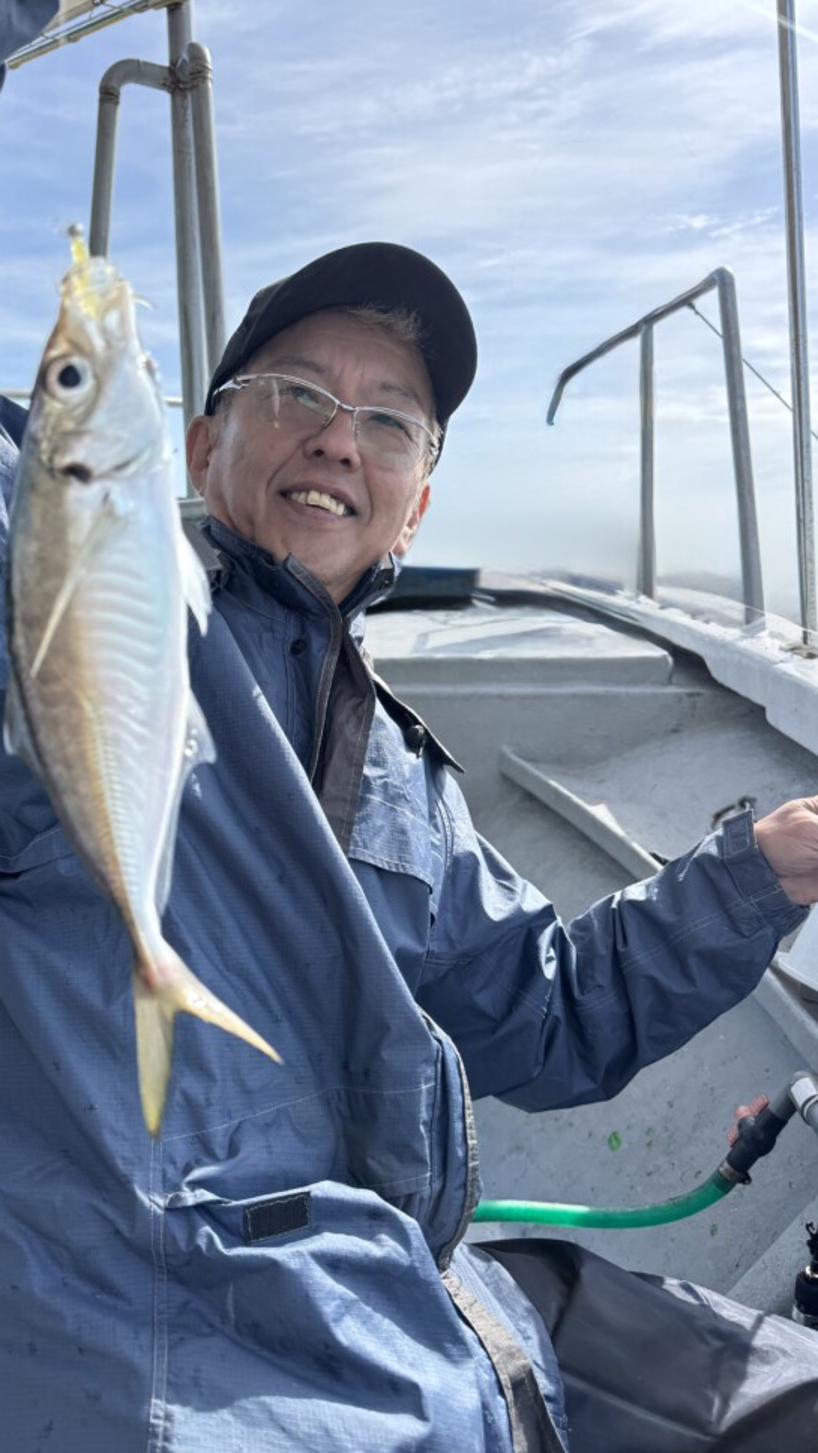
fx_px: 1040
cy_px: 725
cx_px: 267
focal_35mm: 27
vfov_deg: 69.8
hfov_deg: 42.3
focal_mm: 6.76
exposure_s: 1/2174
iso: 80
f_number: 1.78
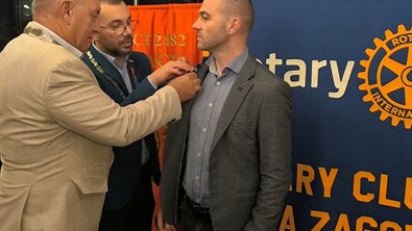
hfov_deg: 47.4
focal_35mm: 43
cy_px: 120
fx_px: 470
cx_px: 208
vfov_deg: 27.7
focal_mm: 6.14
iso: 800
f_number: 1.65
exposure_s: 1/50
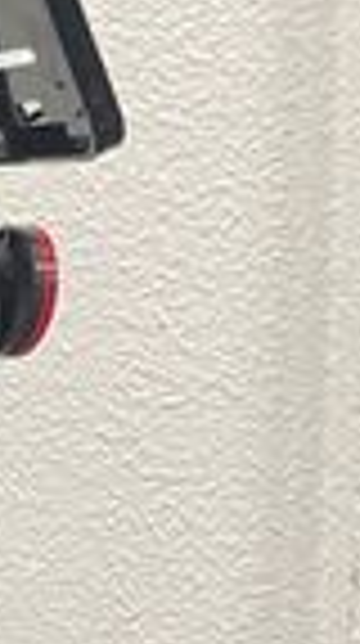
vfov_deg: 16.3
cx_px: -972
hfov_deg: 7.4
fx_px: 2164
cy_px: 752
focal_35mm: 127
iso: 160
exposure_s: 1/50
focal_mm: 5.1
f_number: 1.6
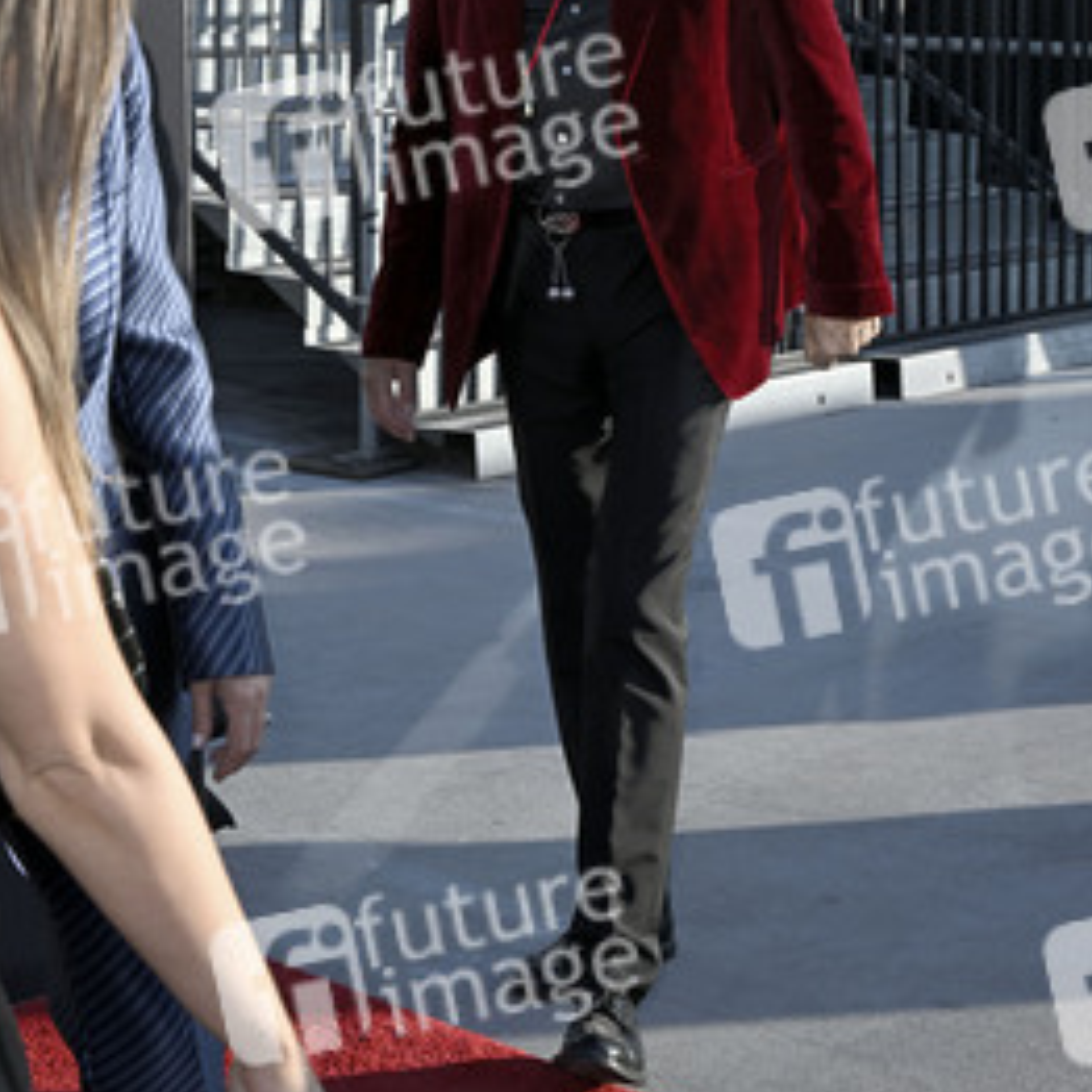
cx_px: 546
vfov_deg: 21.8
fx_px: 2820
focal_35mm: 79
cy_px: 342
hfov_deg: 21.9
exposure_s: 1/320
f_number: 9
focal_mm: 61
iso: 250
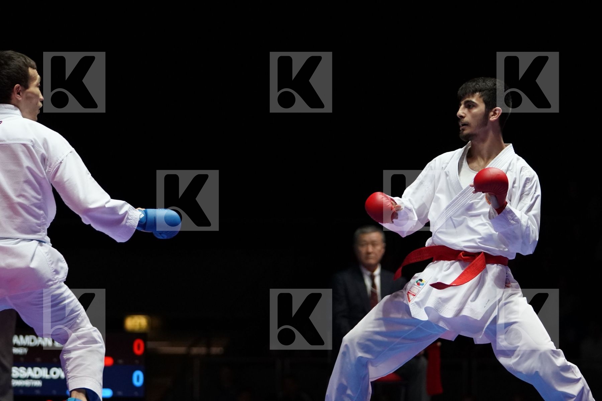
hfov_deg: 13.3
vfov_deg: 8.9
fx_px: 2575
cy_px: 200
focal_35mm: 154
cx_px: 301
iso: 3200
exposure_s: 1/1000
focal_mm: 103
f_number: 2.8
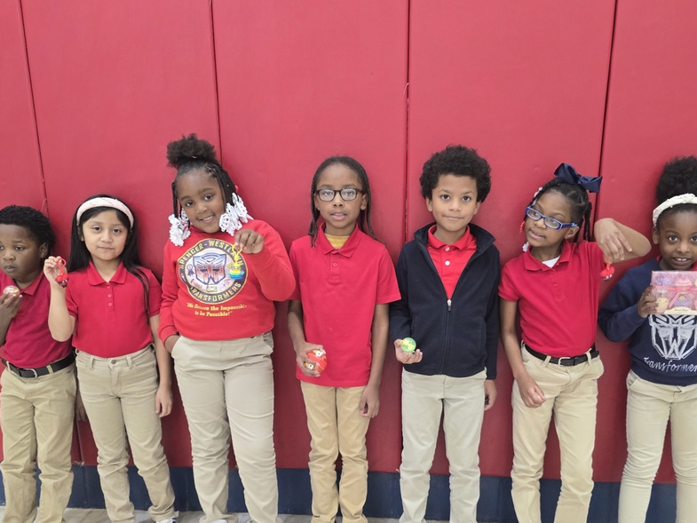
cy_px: 339
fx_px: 604
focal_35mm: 30
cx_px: 356
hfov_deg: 60.0
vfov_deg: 46.2
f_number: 1.7
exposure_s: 1/120
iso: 500
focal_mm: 6.3
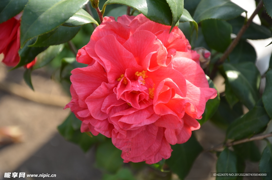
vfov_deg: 8.7
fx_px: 1187
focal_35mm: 158
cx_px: 136
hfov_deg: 13.1
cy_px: 90
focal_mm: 105
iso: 100
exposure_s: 1/100
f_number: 5.6
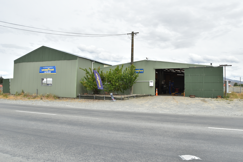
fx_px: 172
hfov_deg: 70.4
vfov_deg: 50.4
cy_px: 81
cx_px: 122
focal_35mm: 26
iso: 200
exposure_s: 1/500
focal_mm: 17
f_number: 11
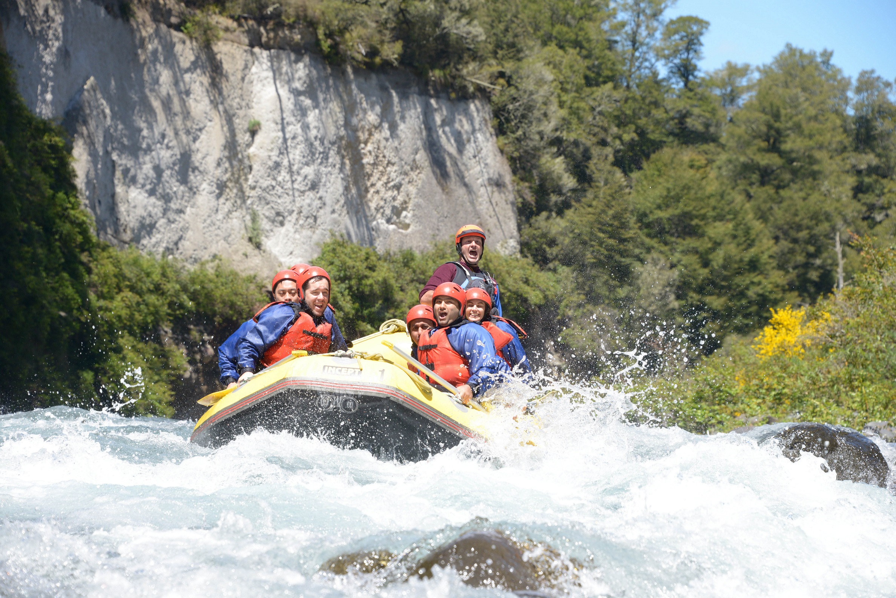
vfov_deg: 10.2
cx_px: 448
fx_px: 3360
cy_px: 299
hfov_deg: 15.2
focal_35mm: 135
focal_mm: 135
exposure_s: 1/800
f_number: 7.1
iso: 640
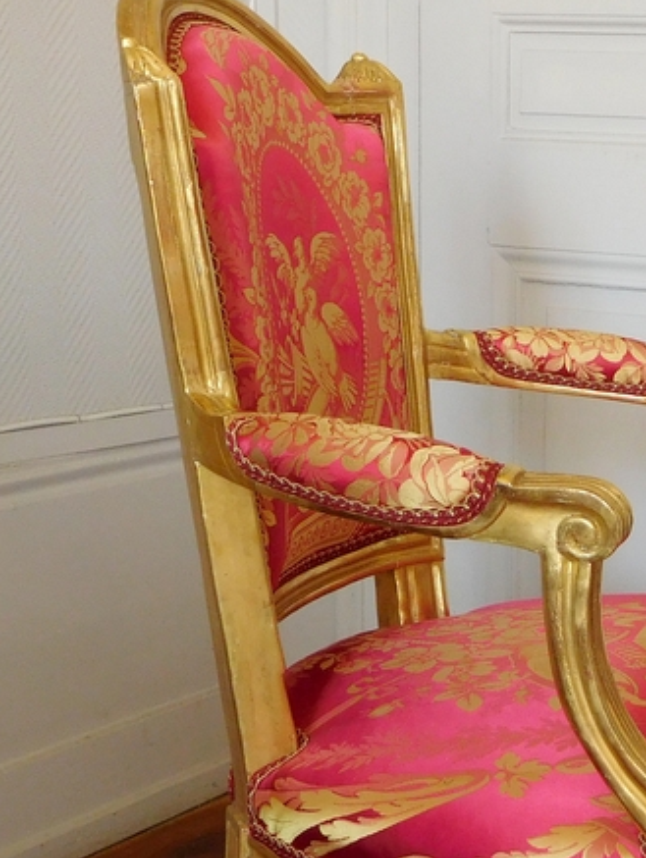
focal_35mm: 51
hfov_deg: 27.9
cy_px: 675
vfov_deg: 36.3
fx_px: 1266
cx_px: 536
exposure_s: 1/30
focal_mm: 5
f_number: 3.5
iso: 200
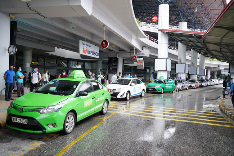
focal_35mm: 26
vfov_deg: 49.5
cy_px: 78
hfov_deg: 69.4
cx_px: 117
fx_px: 169
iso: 800
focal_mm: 26
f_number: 5
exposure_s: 1/250
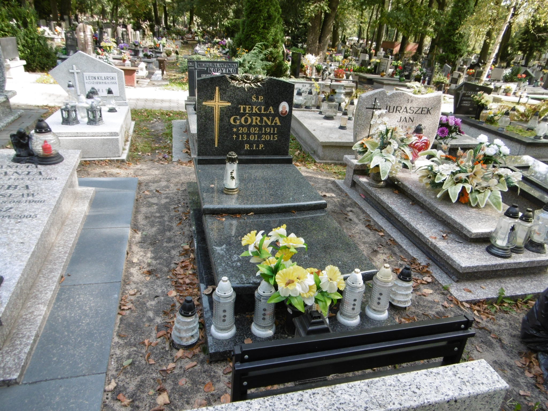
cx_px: 274
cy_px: 206
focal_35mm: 24
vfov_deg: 56.8
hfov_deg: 71.6
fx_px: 380
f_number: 3.1
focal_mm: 4.3
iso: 100
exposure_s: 1/125
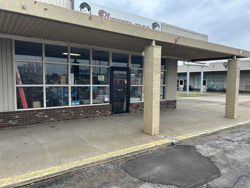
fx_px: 188
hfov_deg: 67.3
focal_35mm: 26
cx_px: 125
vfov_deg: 53.1
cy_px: 94
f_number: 1.5
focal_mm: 5.7
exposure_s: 1/397
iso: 50
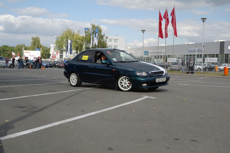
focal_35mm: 46
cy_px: 76
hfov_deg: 42.8
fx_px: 294
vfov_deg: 29.2
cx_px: 115
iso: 100
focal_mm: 30
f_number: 6.3
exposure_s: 1/350
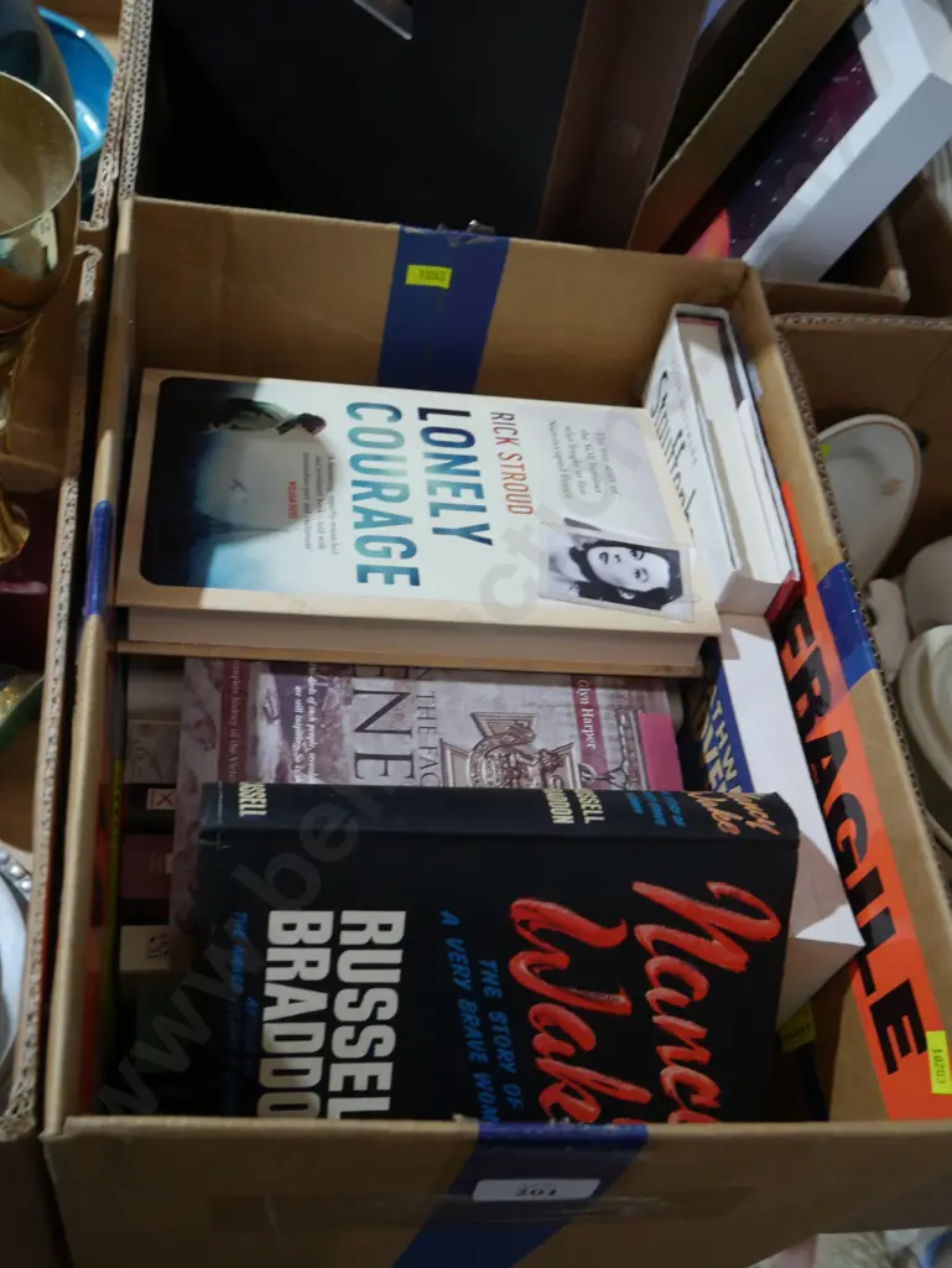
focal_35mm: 36
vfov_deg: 51.3
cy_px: 634
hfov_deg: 39.7
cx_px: 476
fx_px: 1319
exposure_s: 1/60
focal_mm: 18
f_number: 4
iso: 800
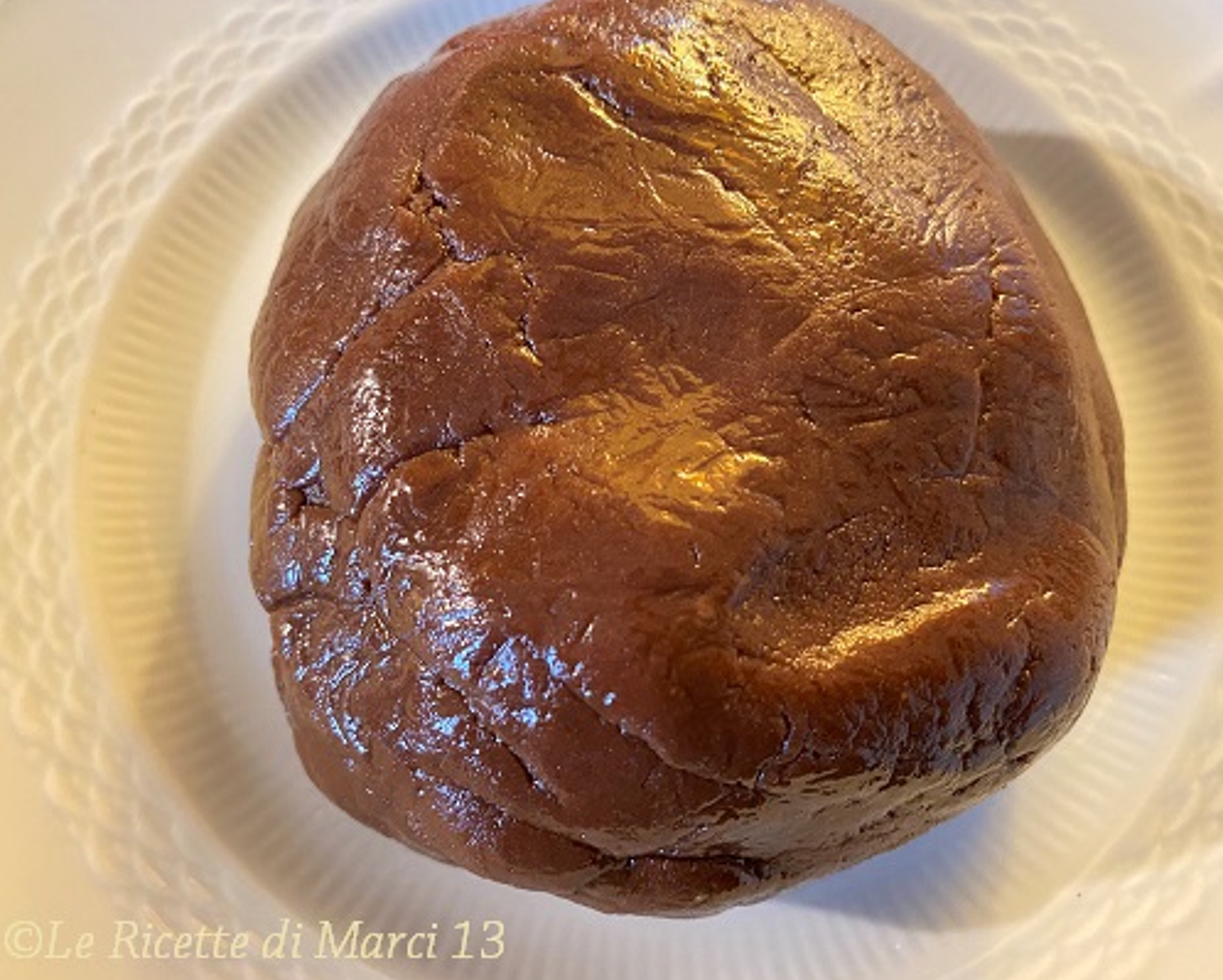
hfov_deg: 62.2
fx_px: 1014
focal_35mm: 28
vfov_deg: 51.6
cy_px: 491
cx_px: 629
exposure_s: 1/25
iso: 500
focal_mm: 4.25
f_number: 1.8
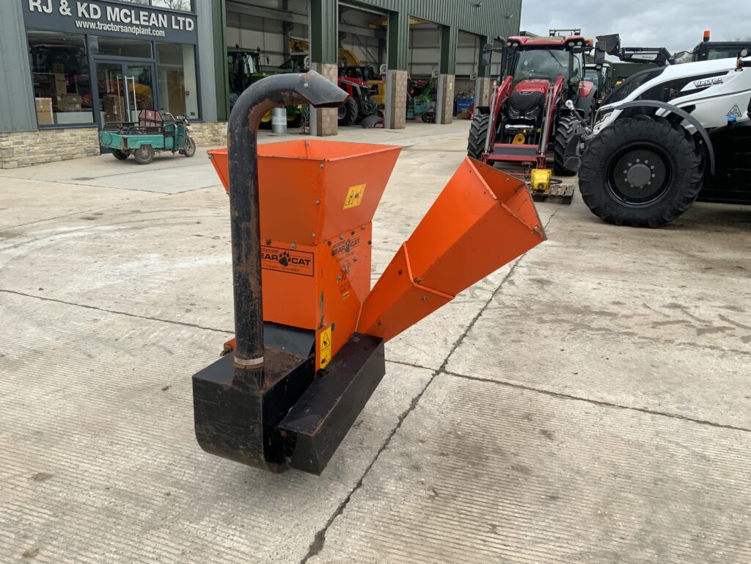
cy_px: 282
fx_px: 629
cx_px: 376
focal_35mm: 29
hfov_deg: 61.7
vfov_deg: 48.2
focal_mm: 3
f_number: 1.8
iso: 16
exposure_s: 1/126
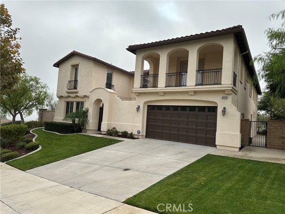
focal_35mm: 24
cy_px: 107
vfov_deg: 56.8
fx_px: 198
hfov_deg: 71.6
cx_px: 142
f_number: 1.78
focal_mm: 6.86
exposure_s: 1/4762
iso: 80
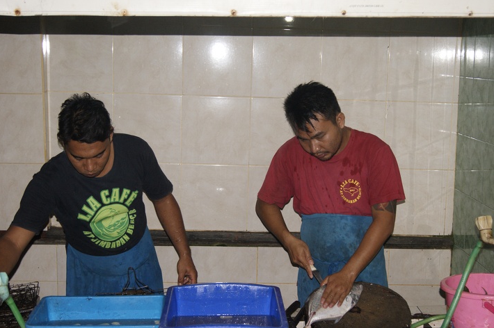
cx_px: 257
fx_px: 803
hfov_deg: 34.2
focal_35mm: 59
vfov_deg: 23.1
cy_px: 170
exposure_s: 1/60
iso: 400
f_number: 5
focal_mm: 35
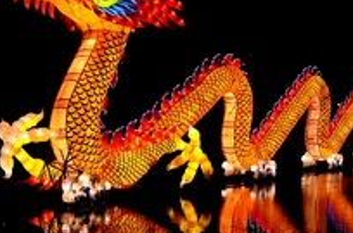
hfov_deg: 32.9
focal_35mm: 61
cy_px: 136
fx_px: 597
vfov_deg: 22.1
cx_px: 168
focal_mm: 18
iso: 200
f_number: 3.5
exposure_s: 1/30
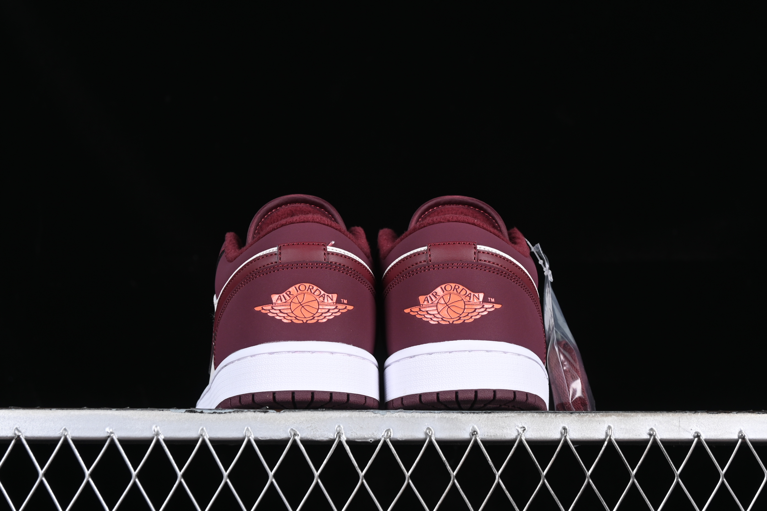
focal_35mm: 75
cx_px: 384
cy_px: 256
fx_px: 1598
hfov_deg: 27.0
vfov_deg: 18.2
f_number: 7.1
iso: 160
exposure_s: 1/80
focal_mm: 50
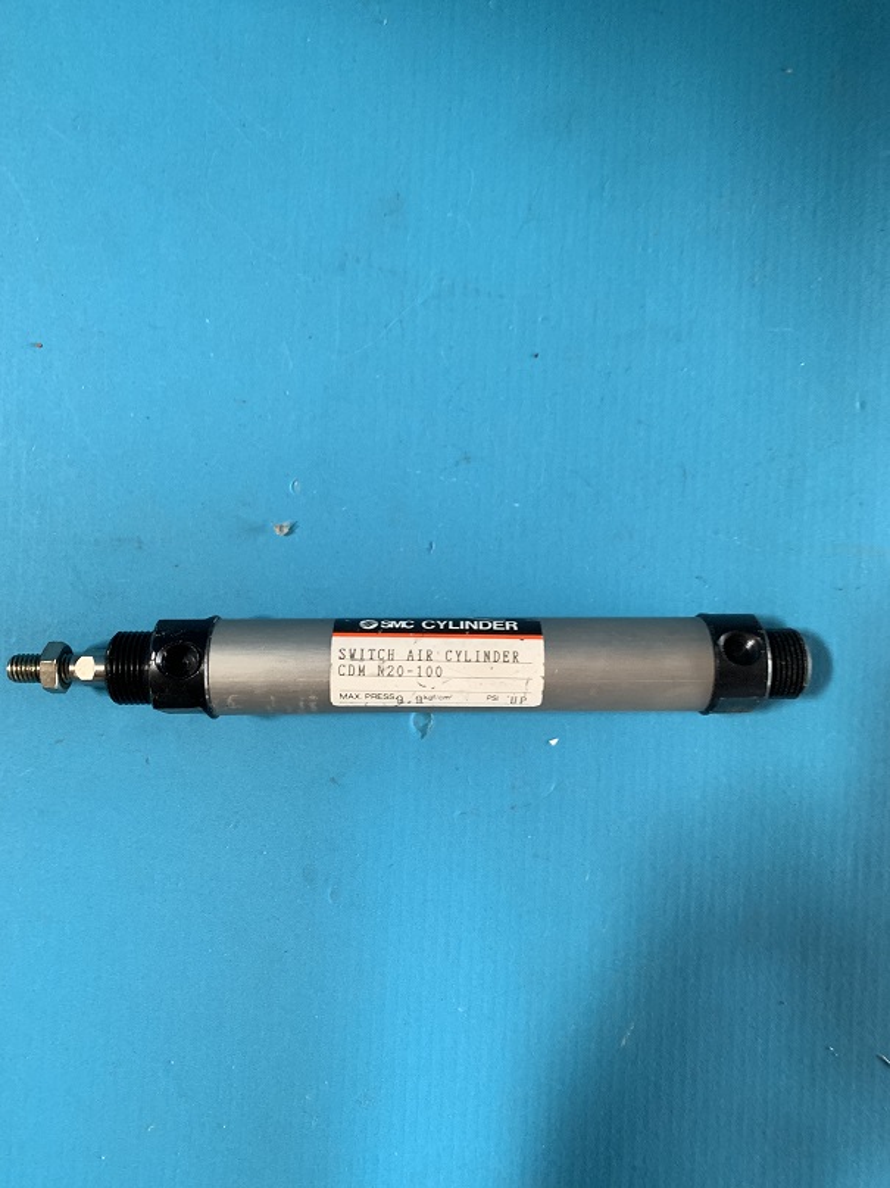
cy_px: 594
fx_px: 892
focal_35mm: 26
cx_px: 445
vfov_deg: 67.3
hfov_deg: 53.1
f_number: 1.8
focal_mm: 4.25
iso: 320
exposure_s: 1/60
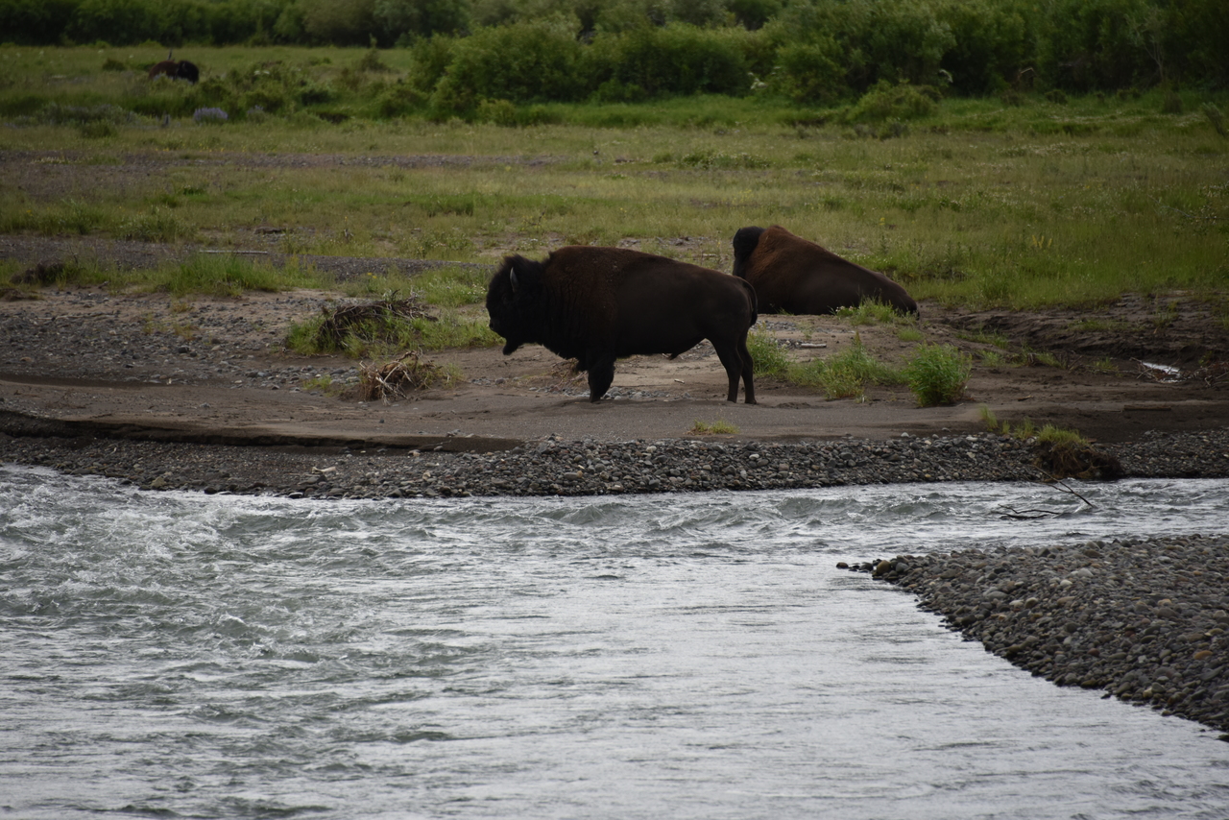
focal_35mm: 300
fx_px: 10243
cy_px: 410
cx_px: 614
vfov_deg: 4.6
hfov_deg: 6.9
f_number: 5.6
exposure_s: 1/640
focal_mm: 300
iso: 320
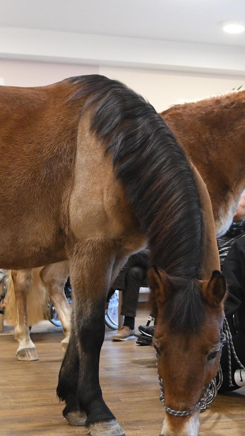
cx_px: 279
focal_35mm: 69
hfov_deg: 16.8
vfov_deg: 30.5
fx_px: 797
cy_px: 259
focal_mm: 24
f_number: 3.5
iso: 2500
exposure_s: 1/100
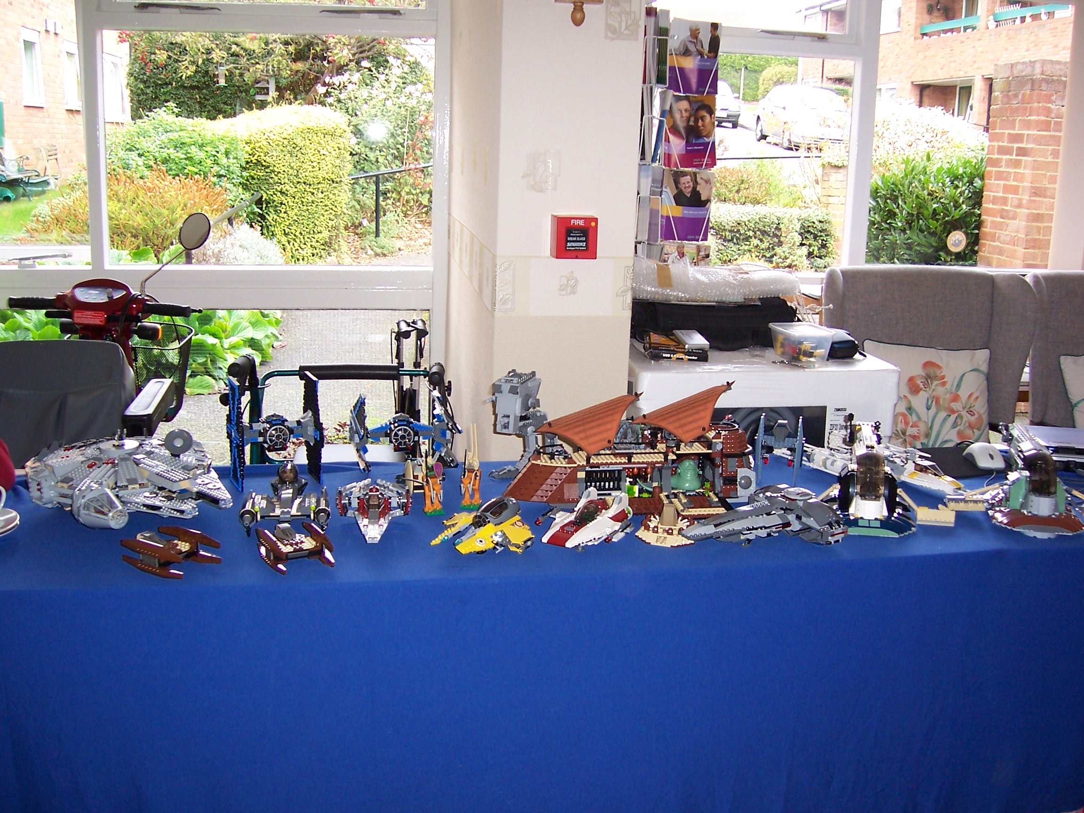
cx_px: 542
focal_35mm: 36
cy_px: 406
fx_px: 1127
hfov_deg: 51.4
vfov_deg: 39.7
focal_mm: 6
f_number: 3
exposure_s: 1/60
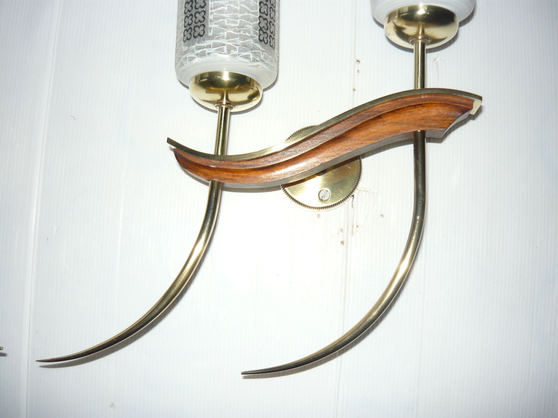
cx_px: 279
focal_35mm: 33
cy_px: 209
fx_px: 532
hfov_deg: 55.4
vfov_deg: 42.9
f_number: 2.8
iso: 100
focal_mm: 5.5
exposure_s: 1/30
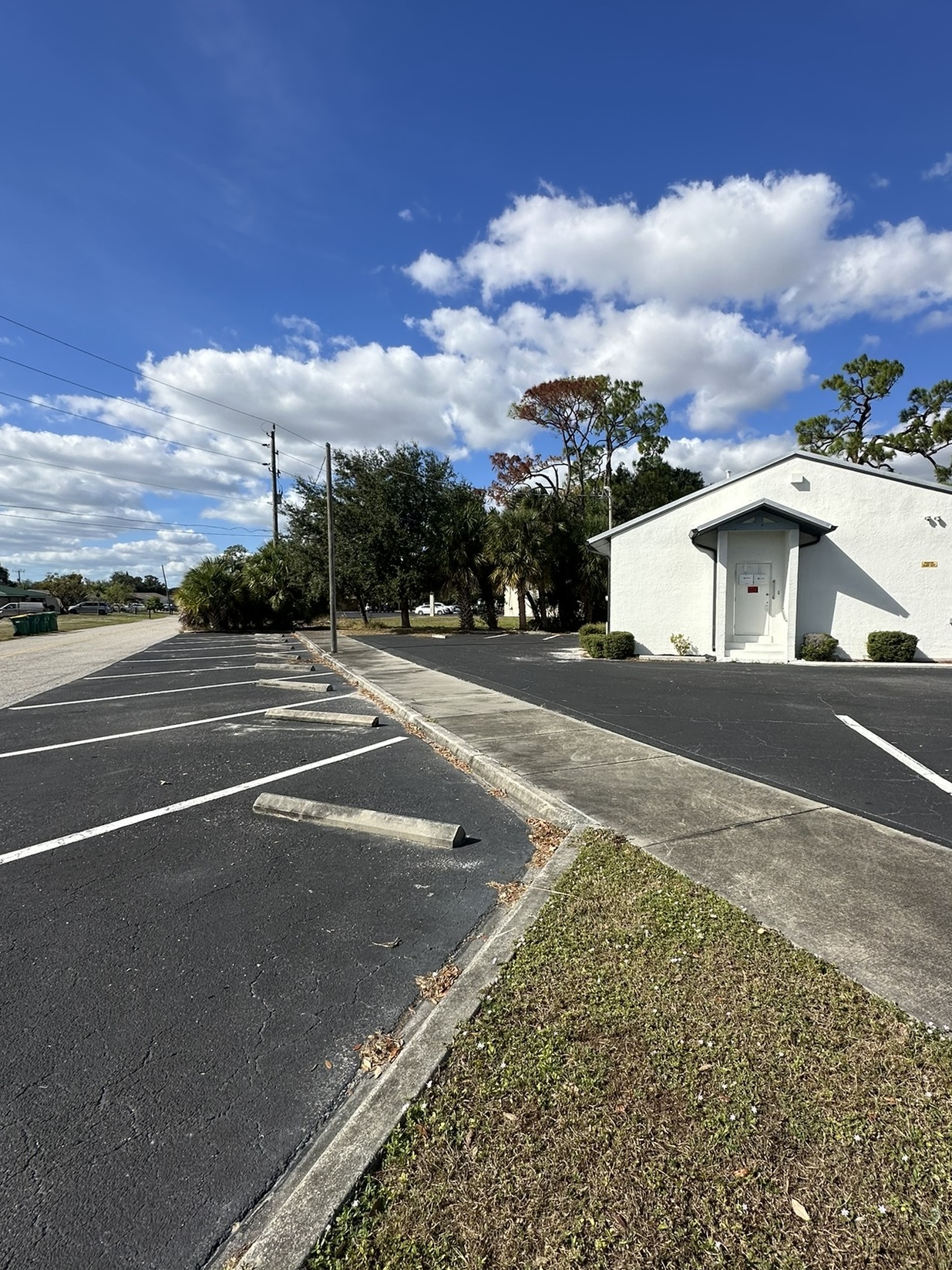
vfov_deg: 91.0
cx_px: 542
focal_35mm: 17
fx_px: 623
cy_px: 630
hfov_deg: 74.3
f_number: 2.2
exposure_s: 1/2817
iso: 50
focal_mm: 2.22
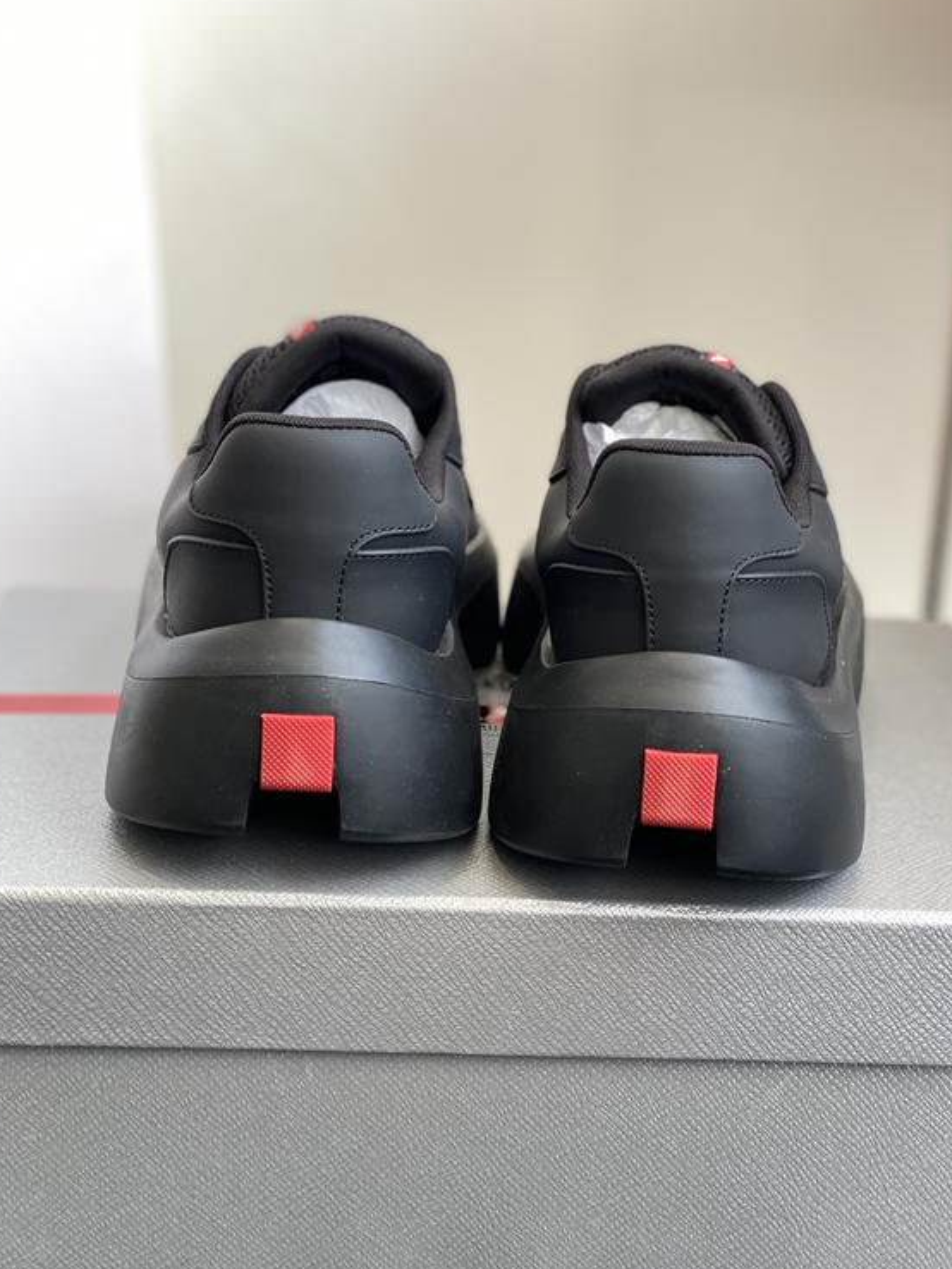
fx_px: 2236
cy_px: 691
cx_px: 505
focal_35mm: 61
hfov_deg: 24.0
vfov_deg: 31.7
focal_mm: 6
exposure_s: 1/122
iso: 50
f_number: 2
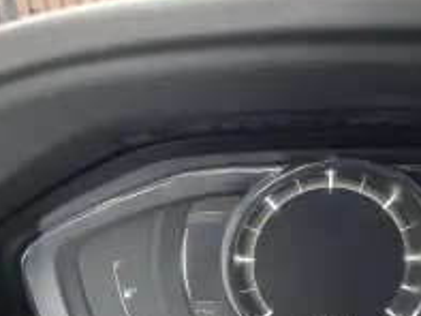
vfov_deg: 33.2
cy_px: 260
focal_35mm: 42
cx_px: 299
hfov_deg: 43.7
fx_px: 511
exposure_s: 1/100
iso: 800
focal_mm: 6.3
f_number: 1.7
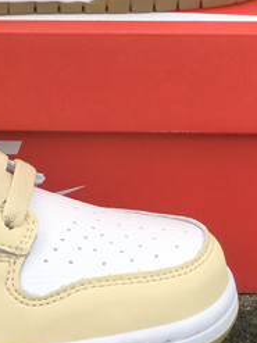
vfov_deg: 12.6
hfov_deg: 9.3
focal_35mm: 156
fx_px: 1546
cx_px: -126
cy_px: 72
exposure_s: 1/152
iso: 16
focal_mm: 6
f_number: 2.4
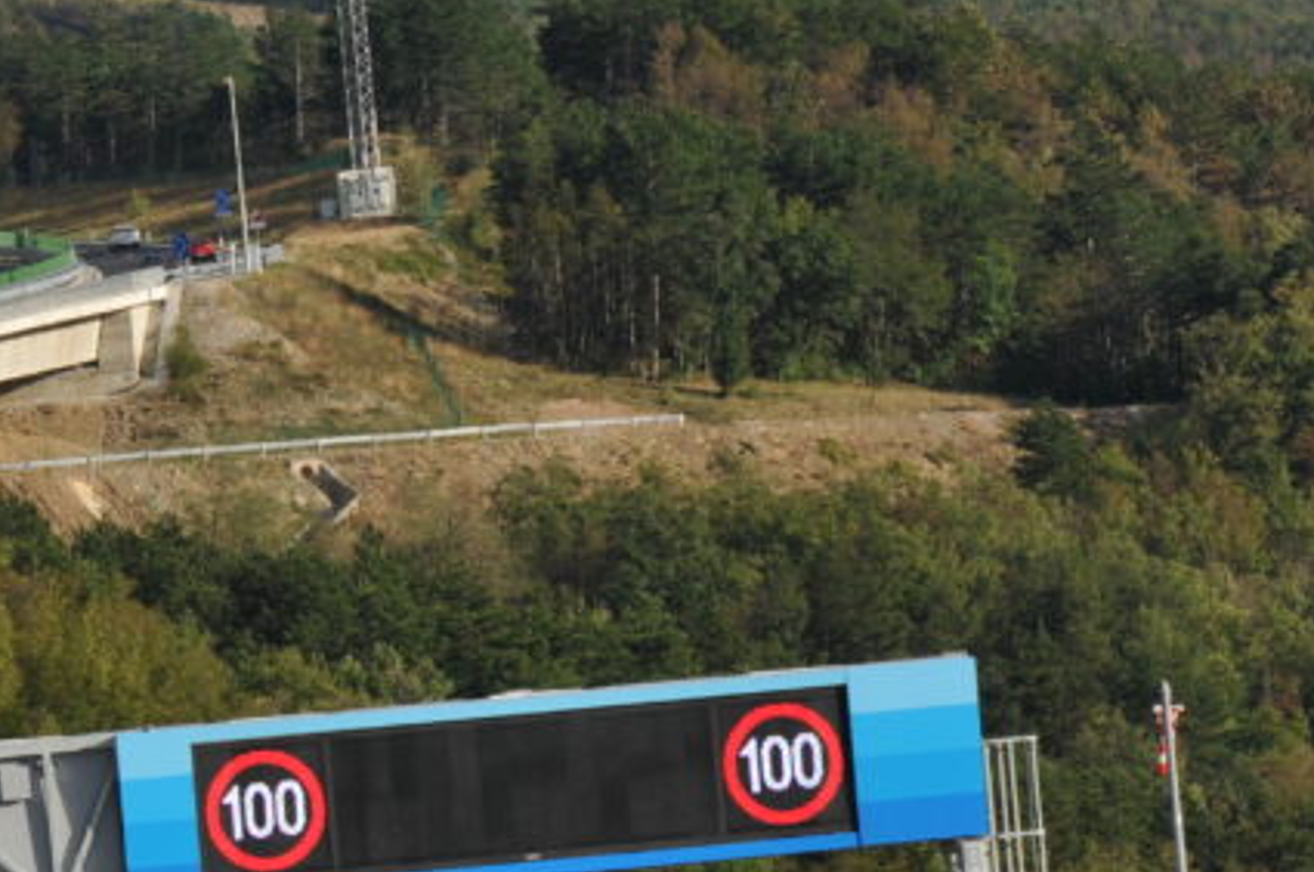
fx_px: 23725
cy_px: 622
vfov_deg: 2.1
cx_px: 37
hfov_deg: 3.2
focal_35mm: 651
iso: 250
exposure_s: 1/320
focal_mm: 180
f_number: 10
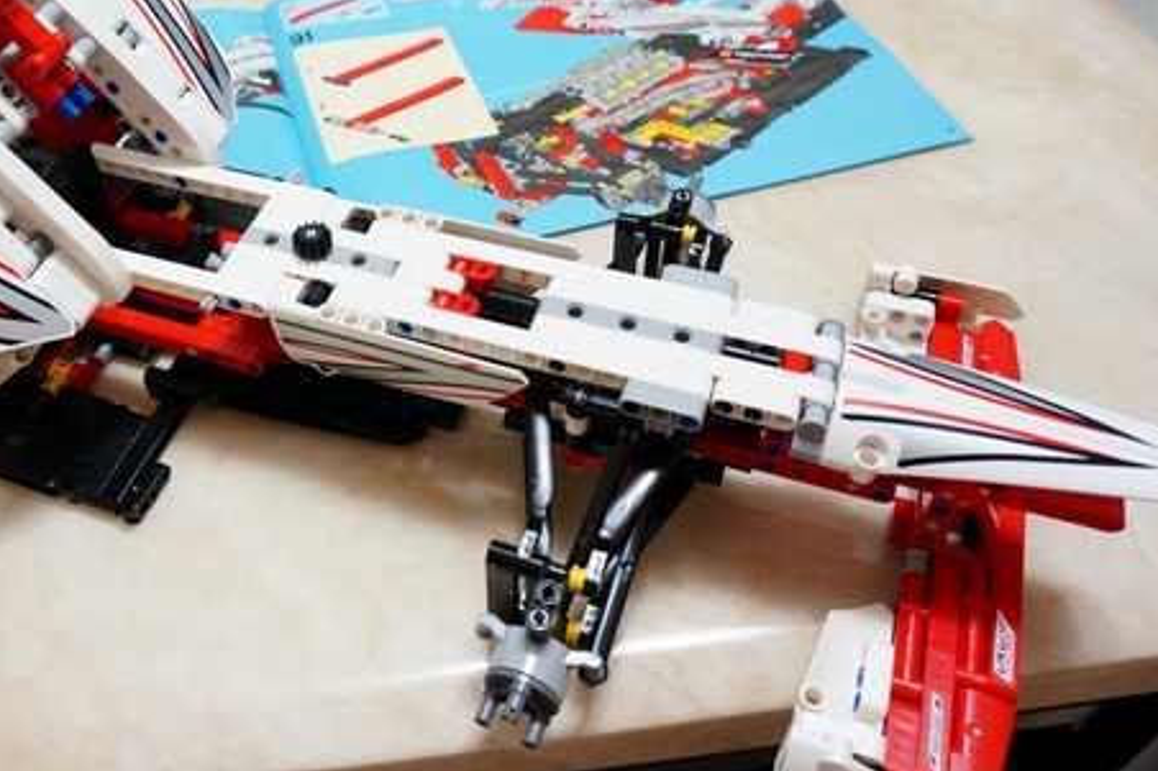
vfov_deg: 38.6
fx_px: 1093
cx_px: 361
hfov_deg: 54.4
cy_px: 295
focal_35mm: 34
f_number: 4.5
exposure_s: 1/25
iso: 1600
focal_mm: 16
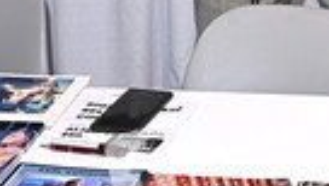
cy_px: -203
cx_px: 300
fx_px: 1127
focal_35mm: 129
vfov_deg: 8.8
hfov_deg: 16.4
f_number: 5.6
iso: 1000
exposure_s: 1/250
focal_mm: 42
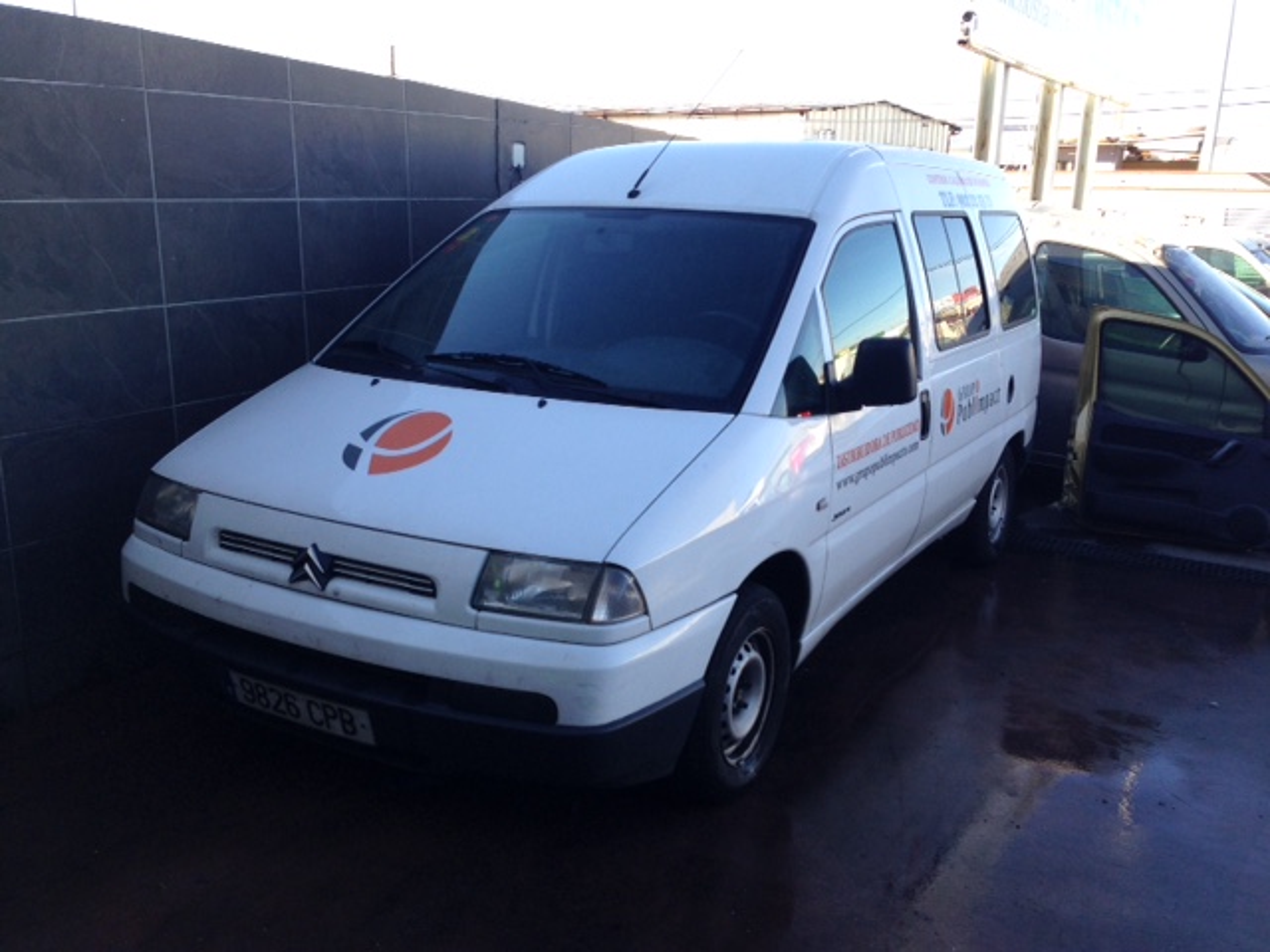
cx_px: 635
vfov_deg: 42.9
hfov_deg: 55.4
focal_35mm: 33
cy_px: 476
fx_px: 1211
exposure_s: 1/332
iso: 50
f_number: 2.4
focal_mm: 4.12
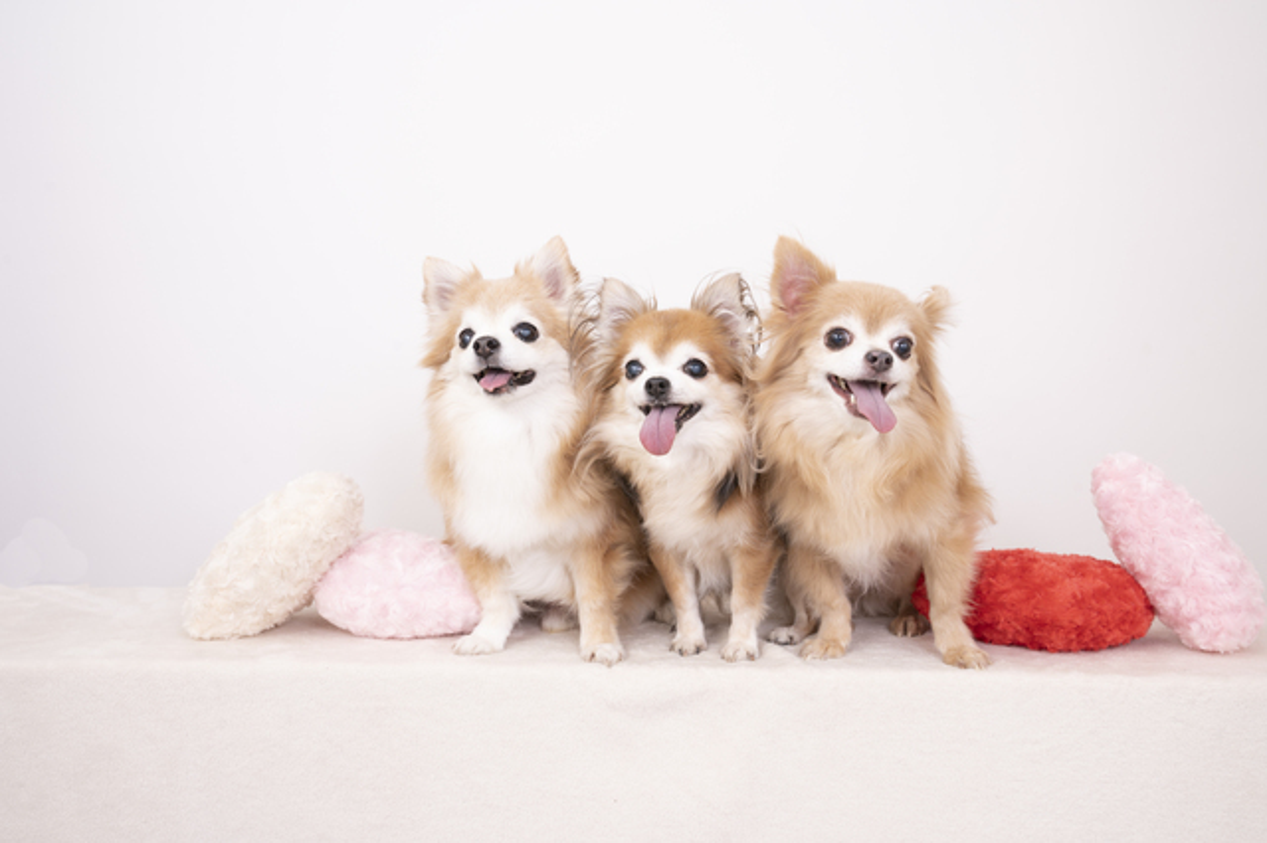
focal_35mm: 39
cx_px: 634
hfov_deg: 49.6
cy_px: 422
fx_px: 1372
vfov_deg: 34.2
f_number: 10
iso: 125
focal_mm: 39
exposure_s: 1/80
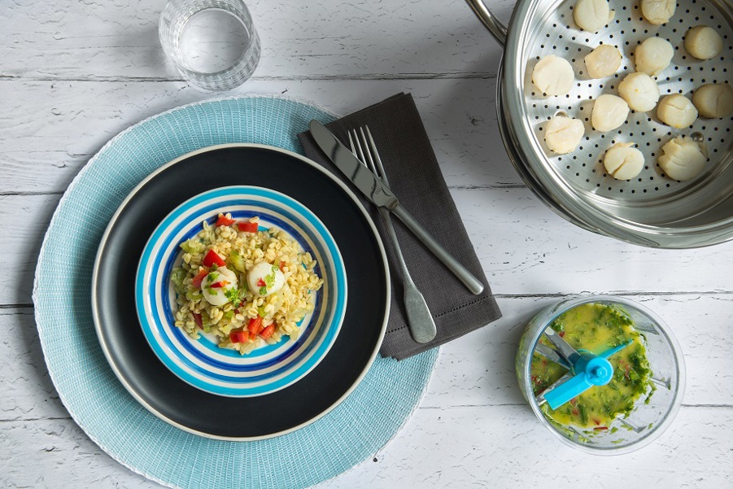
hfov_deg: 41.1
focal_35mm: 48
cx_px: 366
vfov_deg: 28.1
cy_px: 244
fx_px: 977
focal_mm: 48
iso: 200
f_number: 7.1
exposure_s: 1/5
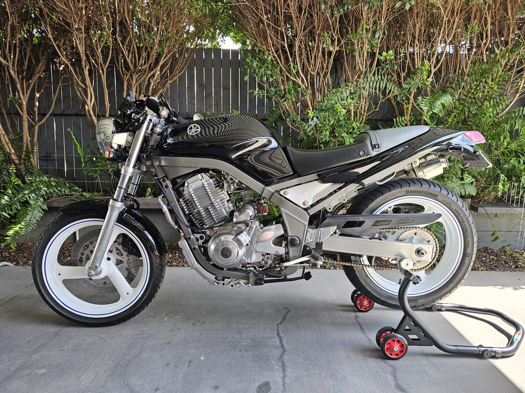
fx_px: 349
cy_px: 196
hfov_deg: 73.9
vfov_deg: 58.9
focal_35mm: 23
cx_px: 262
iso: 40
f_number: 1.7
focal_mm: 6.3
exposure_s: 1/100
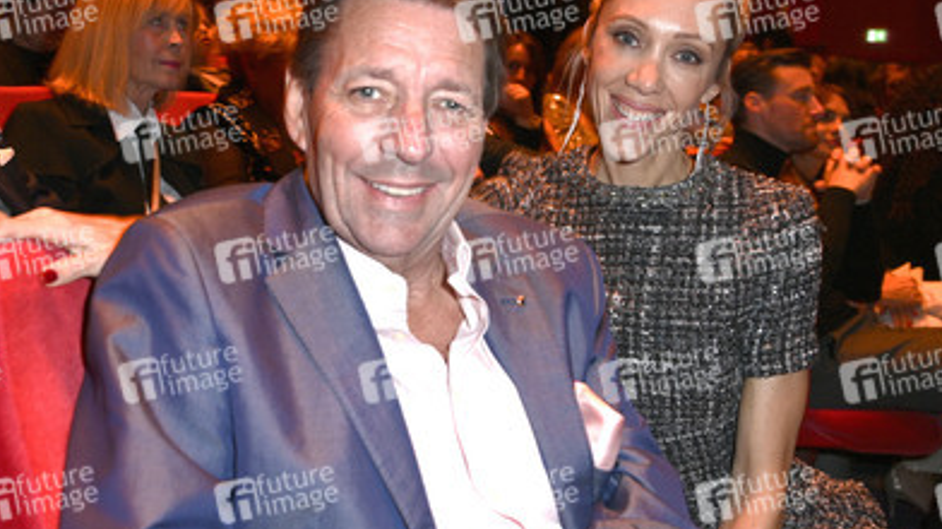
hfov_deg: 39.2
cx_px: 453
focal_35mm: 53
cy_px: 195
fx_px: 1323
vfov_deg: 22.5
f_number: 5.6
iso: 2000
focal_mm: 44
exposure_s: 1/50
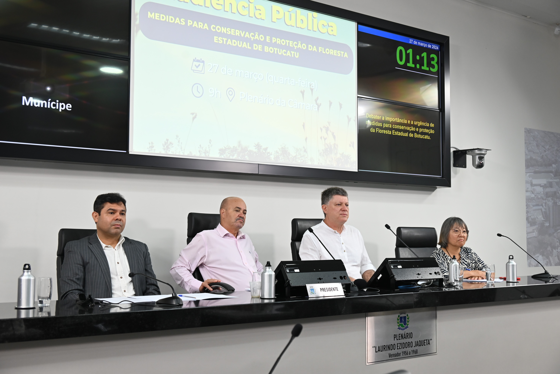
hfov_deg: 44.5
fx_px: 685
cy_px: 187
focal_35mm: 44
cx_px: 280
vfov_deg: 30.5
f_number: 5.3
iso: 1100
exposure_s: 1/125
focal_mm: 44
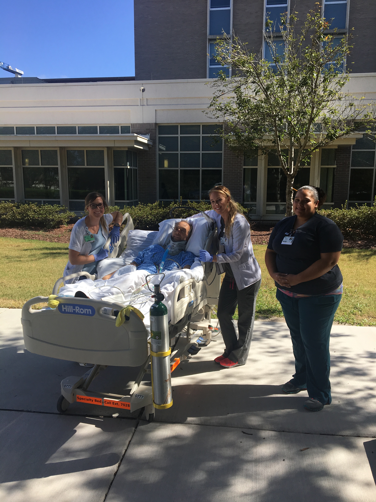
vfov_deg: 61.7
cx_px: 188
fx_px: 420
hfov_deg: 48.2
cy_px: 251
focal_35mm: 29
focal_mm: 4.15
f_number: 2.2
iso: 25
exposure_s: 1/1054
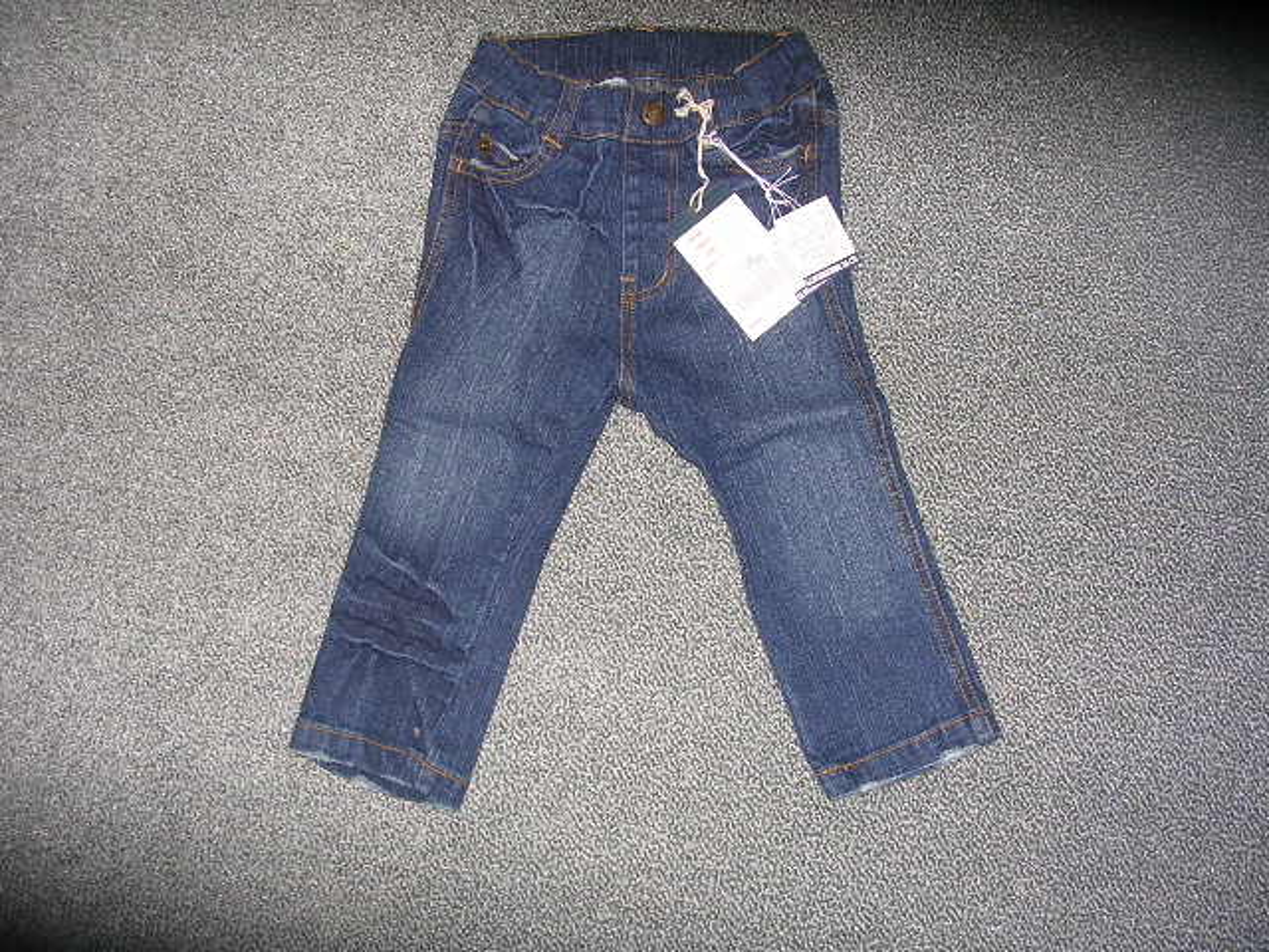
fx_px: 1393
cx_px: 634
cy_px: 476
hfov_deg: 49.0
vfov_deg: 37.7
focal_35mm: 38
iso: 50
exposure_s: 1/60.1
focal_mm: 5.8
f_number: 2.8
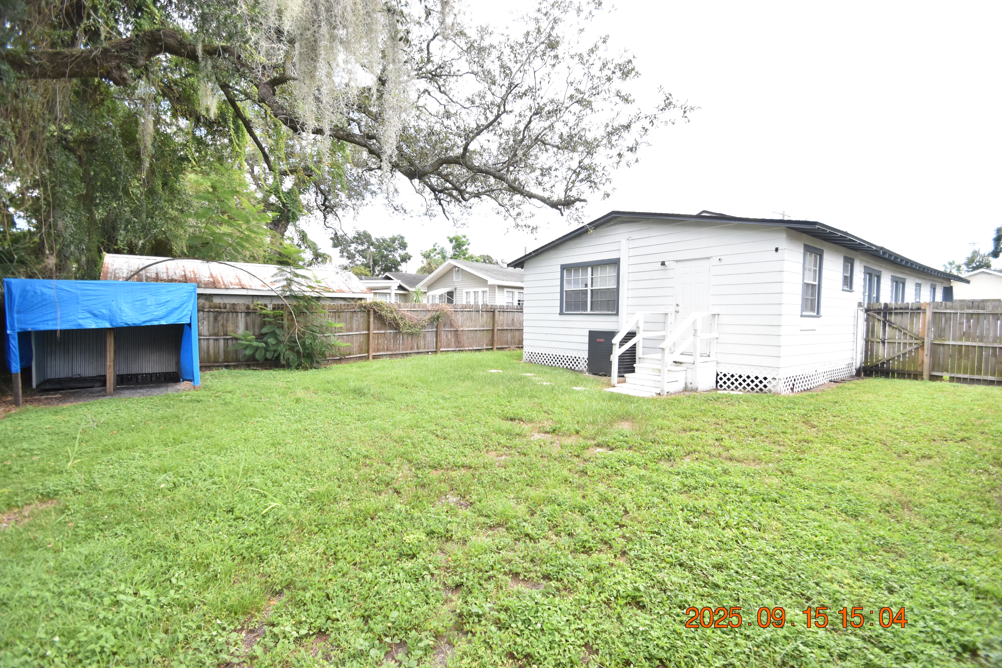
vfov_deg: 77.3
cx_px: 501
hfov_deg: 100.4
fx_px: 417
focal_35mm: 15
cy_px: 334
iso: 800
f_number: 4
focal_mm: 10
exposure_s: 1/750
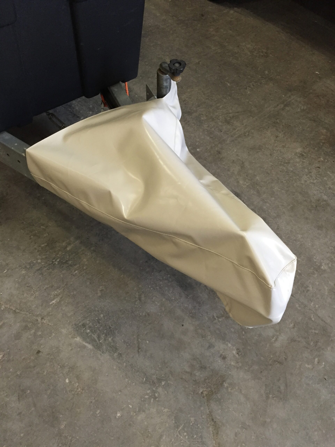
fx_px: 374
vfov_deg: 61.7
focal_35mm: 29
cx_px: 168
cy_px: 224
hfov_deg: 48.2
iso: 200
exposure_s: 1/33
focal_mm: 4.15
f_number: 2.2
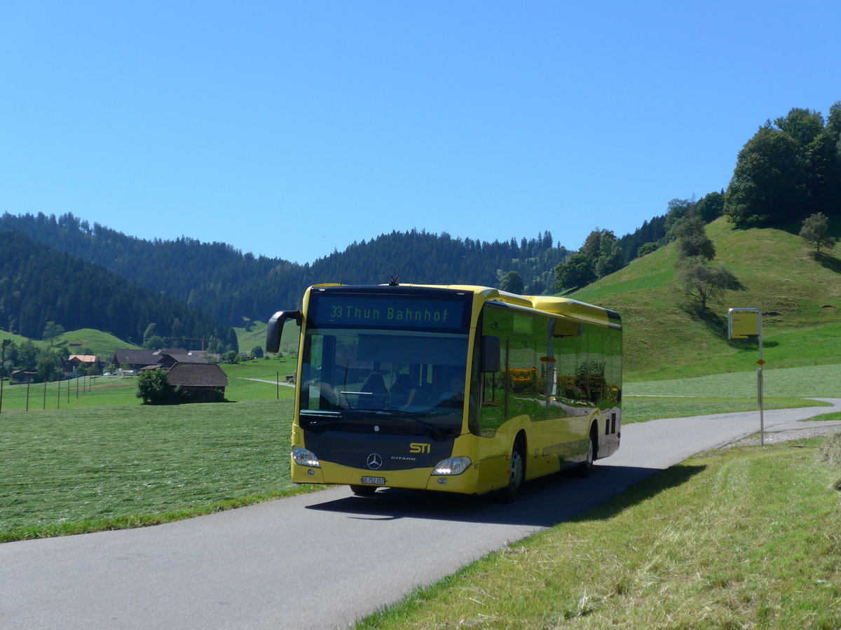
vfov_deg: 23.7
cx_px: 420
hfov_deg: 31.2
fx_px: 1506
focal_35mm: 62
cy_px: 315
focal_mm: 12.7
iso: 80
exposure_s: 1/1000
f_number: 3.7
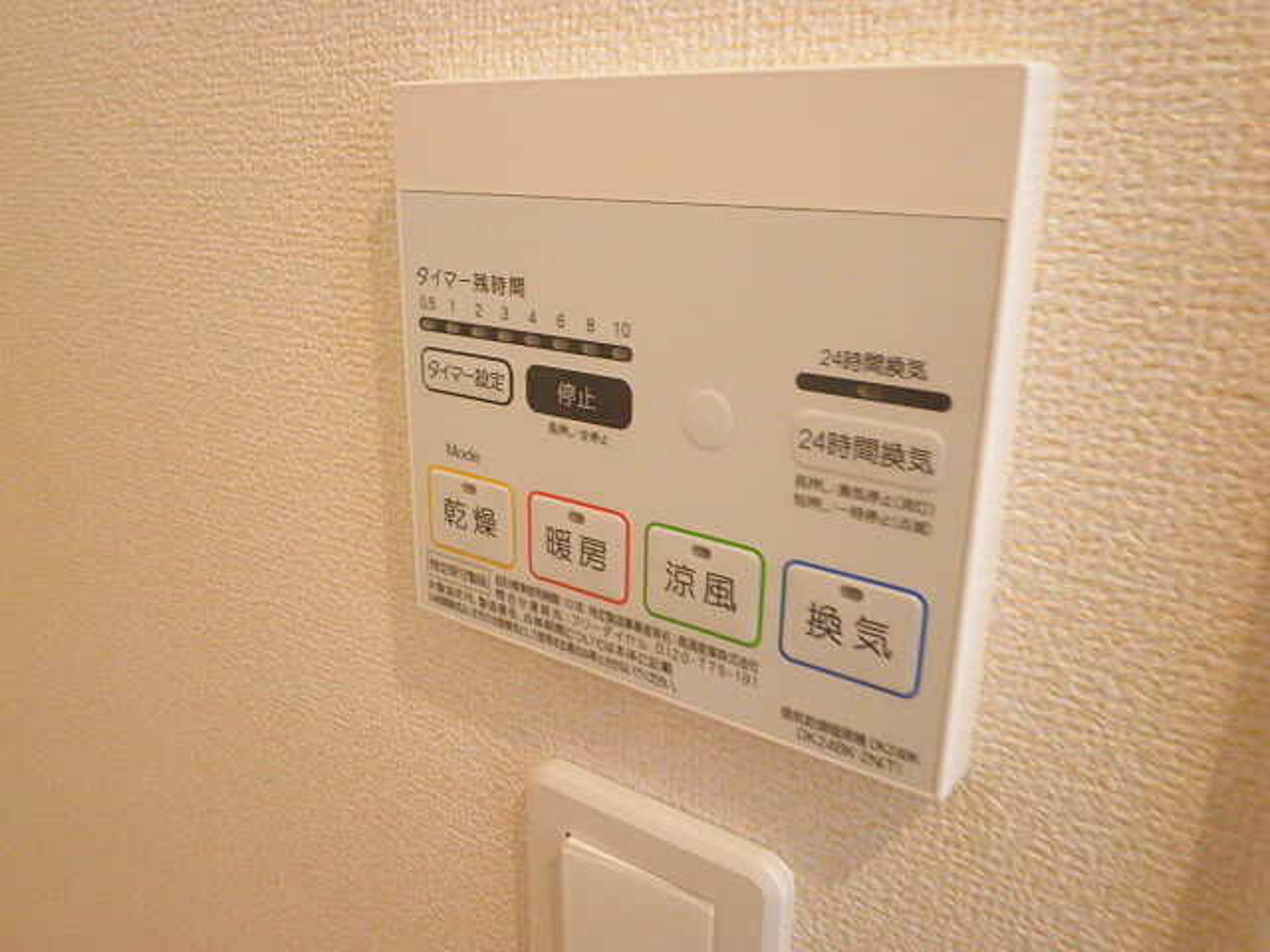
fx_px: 954
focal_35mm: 26
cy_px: 476
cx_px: 635
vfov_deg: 53.1
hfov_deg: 67.3
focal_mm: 4.7
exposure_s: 1/13
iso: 160
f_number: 2.8
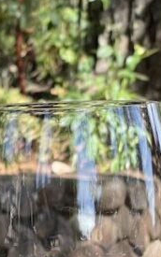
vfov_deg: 10.0
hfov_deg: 6.3
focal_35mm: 205
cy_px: 355
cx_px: -110
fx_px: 1438
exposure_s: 1/194
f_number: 2
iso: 25
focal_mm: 6
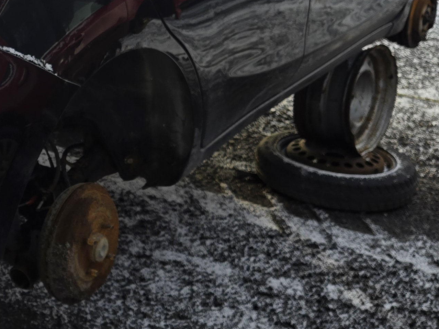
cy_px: 16
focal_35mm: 72
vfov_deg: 19.9
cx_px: -75
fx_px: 913
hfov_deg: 24.7
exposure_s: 1/631
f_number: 1.8
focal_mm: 5.4
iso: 25
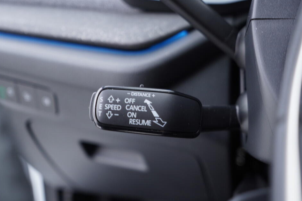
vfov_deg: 34.2
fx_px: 327
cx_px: 154
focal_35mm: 39
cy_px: 95
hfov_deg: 49.6
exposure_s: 1/40
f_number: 2.8
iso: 320
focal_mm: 24
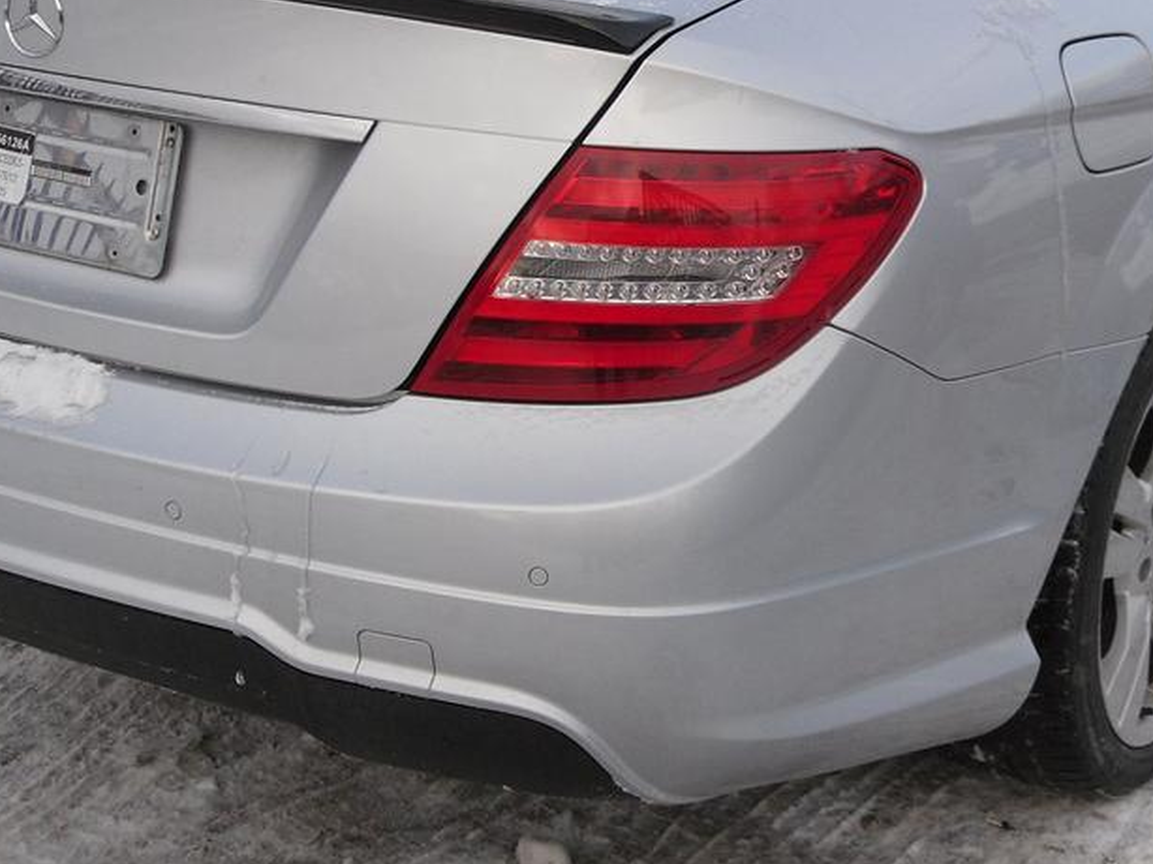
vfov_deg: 20.0
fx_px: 2431
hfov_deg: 26.6
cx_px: 759
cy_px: 210
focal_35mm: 73
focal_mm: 6.3
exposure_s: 1/279
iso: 80
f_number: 3.5
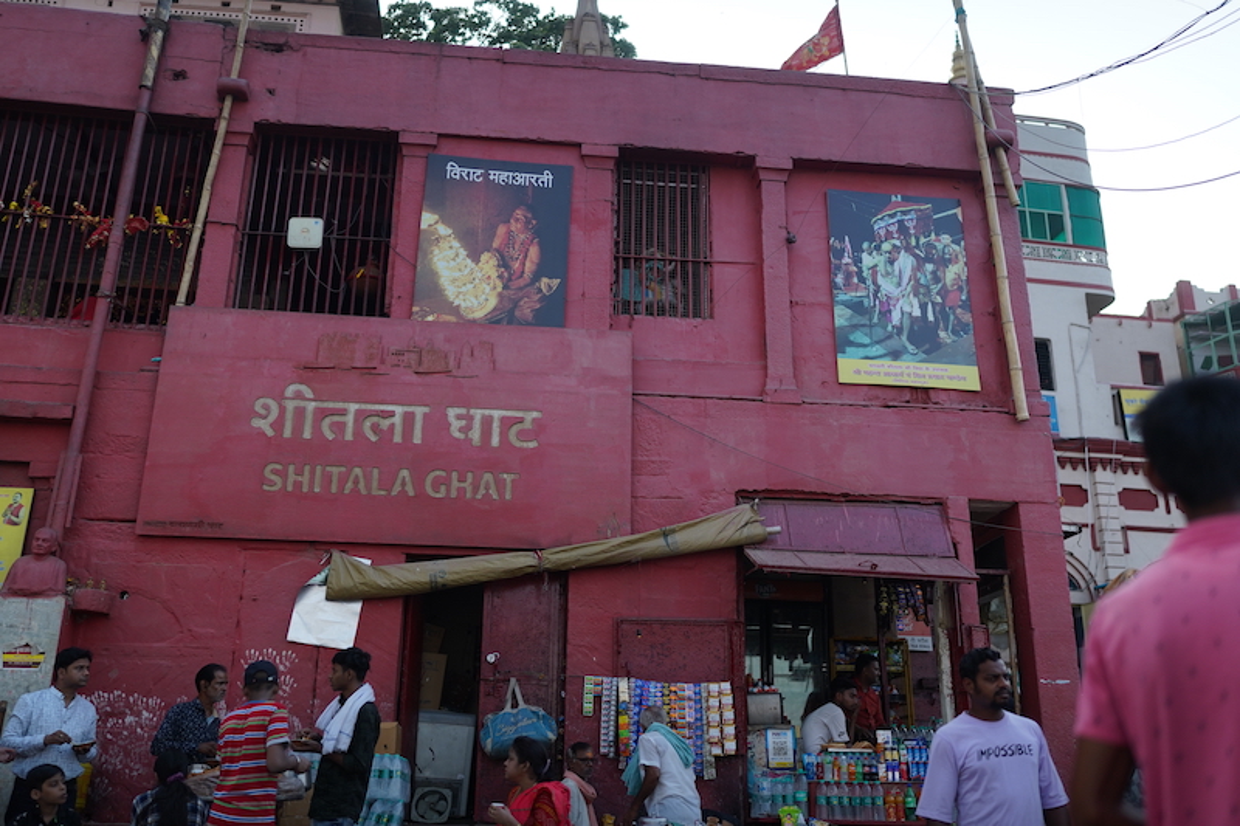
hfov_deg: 54.4
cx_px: 620
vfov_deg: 37.8
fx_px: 1205
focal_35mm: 35
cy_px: 413
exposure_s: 1/80
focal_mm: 35
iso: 250
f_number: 1.4
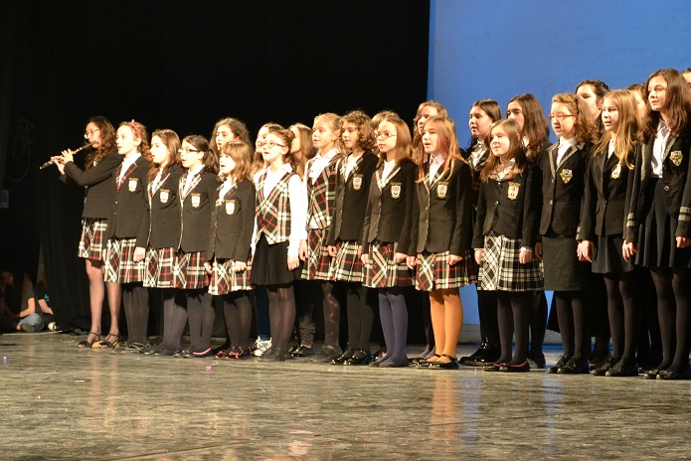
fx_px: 1690
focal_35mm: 88
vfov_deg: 15.5
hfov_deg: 23.1
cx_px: 411
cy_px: 241
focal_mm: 34
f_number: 4.2
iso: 1600
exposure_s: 1/25
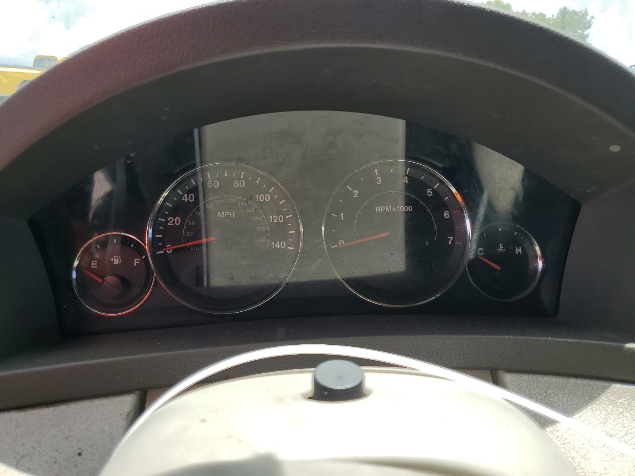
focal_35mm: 26
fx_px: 477
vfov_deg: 53.1
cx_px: 318
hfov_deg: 67.3
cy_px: 238
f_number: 1.5
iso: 50
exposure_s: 1/1111
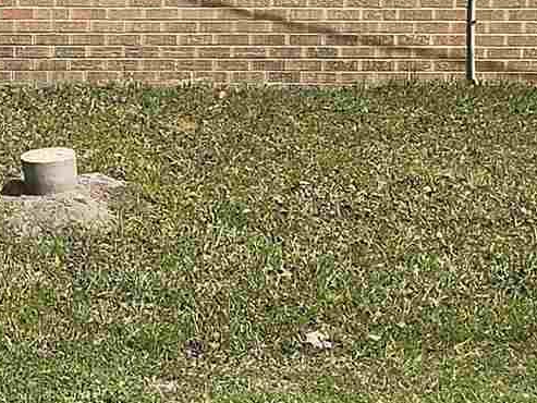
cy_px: -77
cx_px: -154
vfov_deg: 17.4
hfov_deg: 21.8
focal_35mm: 81
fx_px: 1257
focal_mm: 1.7
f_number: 2.2
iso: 25
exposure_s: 1/1418
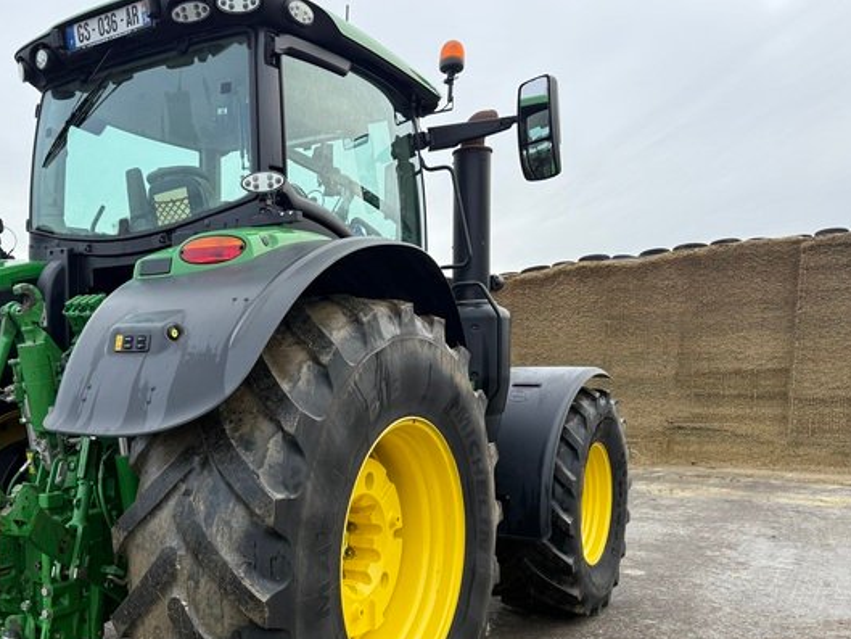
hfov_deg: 52.8
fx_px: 836
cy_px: 414
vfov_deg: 41.4
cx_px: 278
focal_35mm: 34
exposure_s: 1/440
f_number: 1.78
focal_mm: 6.76
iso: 100
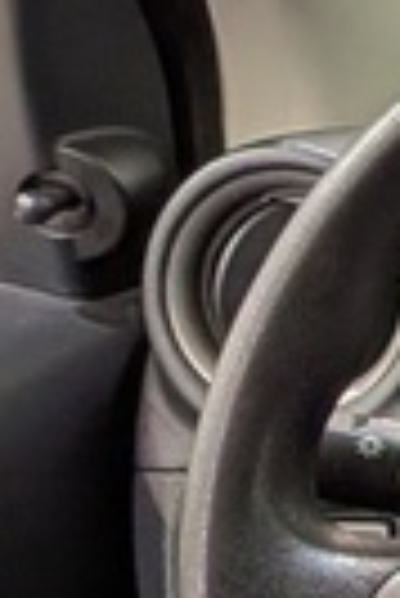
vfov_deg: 10.6
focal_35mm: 192
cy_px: 535
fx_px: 3191
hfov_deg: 5.3
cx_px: 2112
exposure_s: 1/415
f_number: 1.7
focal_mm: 4.53
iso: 30
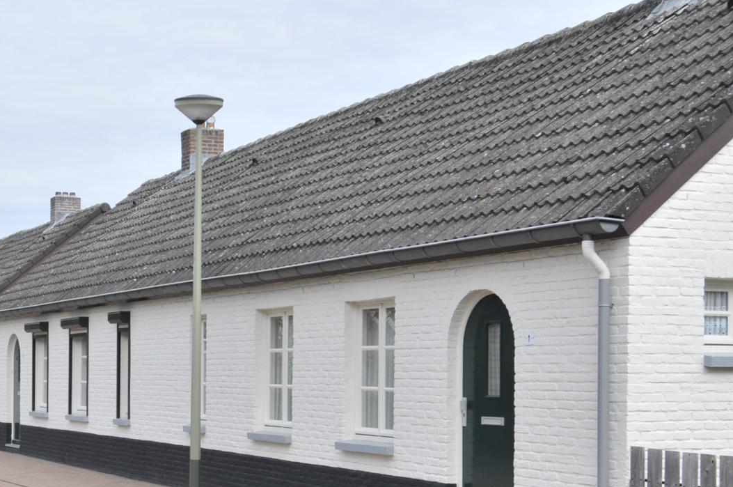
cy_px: 367
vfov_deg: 19.3
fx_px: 1423
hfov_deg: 28.5
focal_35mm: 70
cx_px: 194
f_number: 9
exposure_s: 1/320
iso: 200
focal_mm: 24
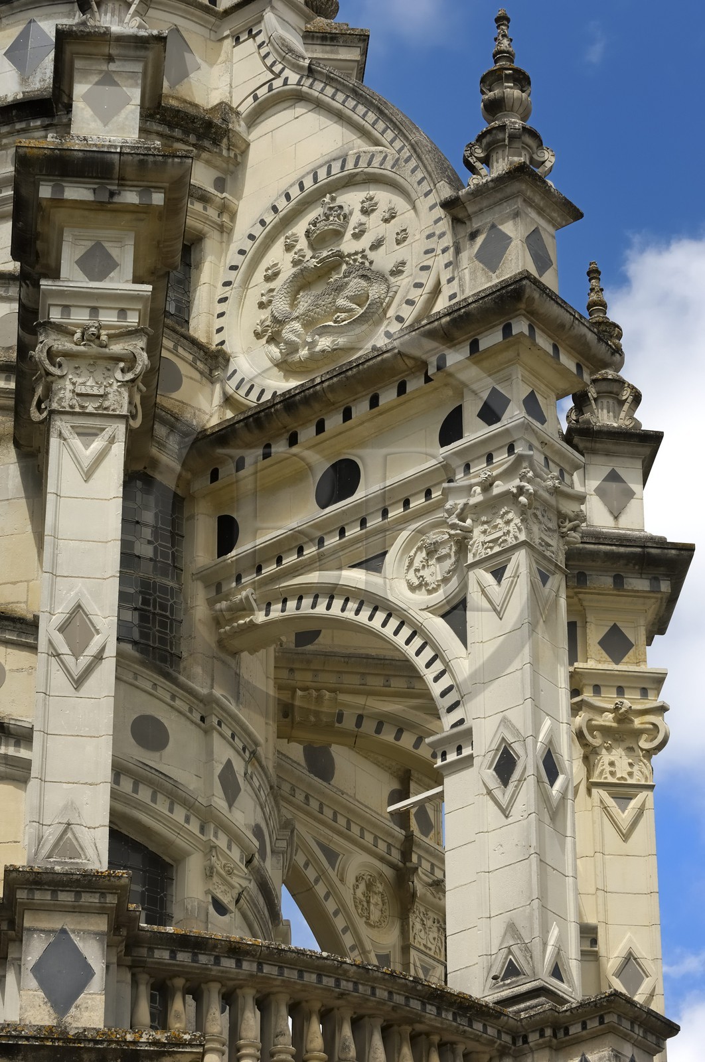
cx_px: 352
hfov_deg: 13.0
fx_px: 3094
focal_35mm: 105
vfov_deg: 19.5
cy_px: 531
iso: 100
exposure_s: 1/160
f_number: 8
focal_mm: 70
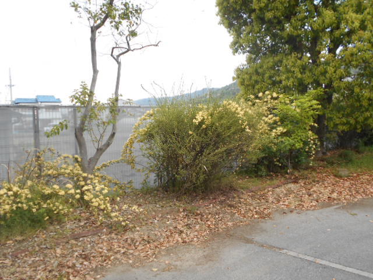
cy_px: 140
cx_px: 186
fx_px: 323
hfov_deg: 60.0
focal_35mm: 30
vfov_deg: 46.8
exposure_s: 1/320
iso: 80
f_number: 3.4
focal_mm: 5.1
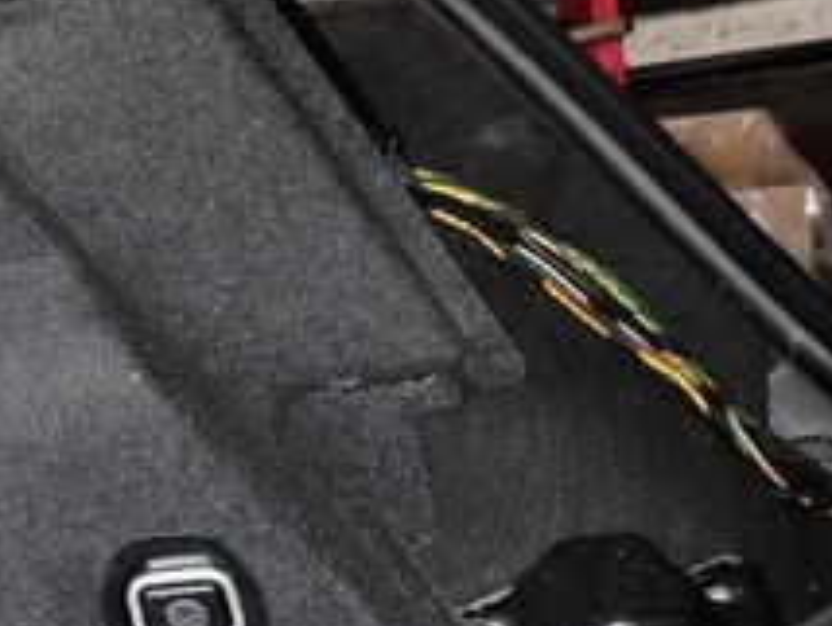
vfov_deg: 20.9
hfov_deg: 24.1
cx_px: -268
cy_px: 159
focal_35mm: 70
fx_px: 1684
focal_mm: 4.5
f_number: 2
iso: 200
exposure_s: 1/30
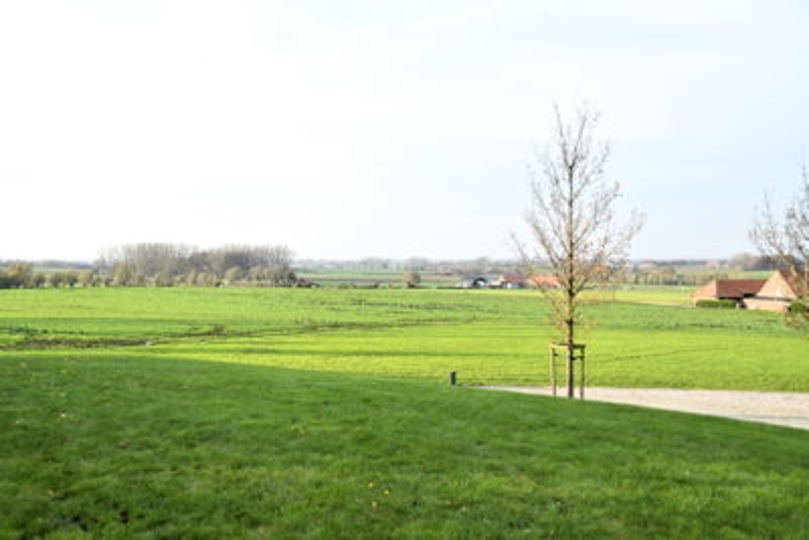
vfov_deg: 40.0
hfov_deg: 57.2
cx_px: 404
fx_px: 742
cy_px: 270
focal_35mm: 33
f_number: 3.5
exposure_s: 1/160
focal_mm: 22
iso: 100
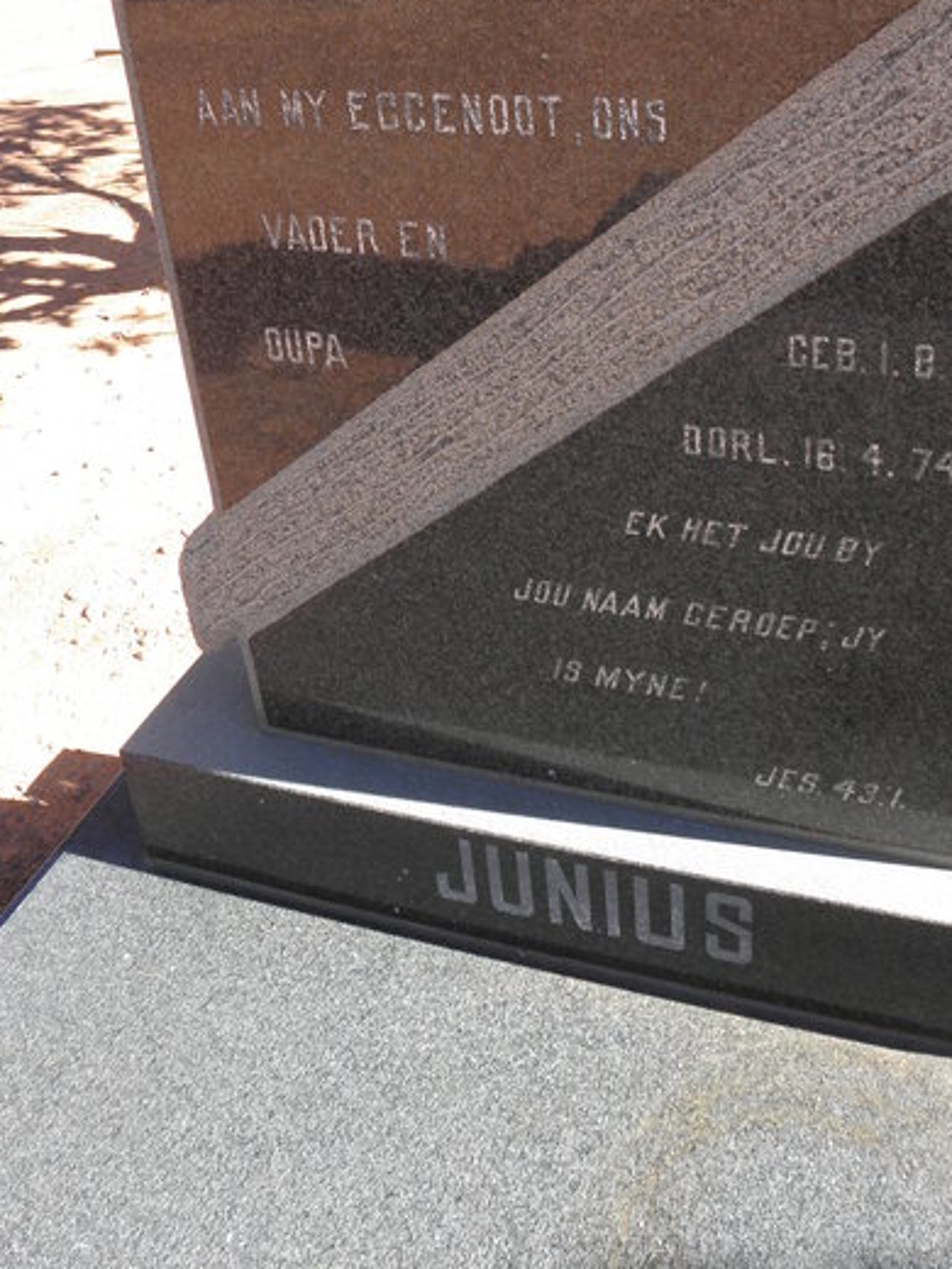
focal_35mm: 40
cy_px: 432
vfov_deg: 46.1
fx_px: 1467
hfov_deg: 35.9
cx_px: 539
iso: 64
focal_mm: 4.6
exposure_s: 1/80
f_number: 4.5
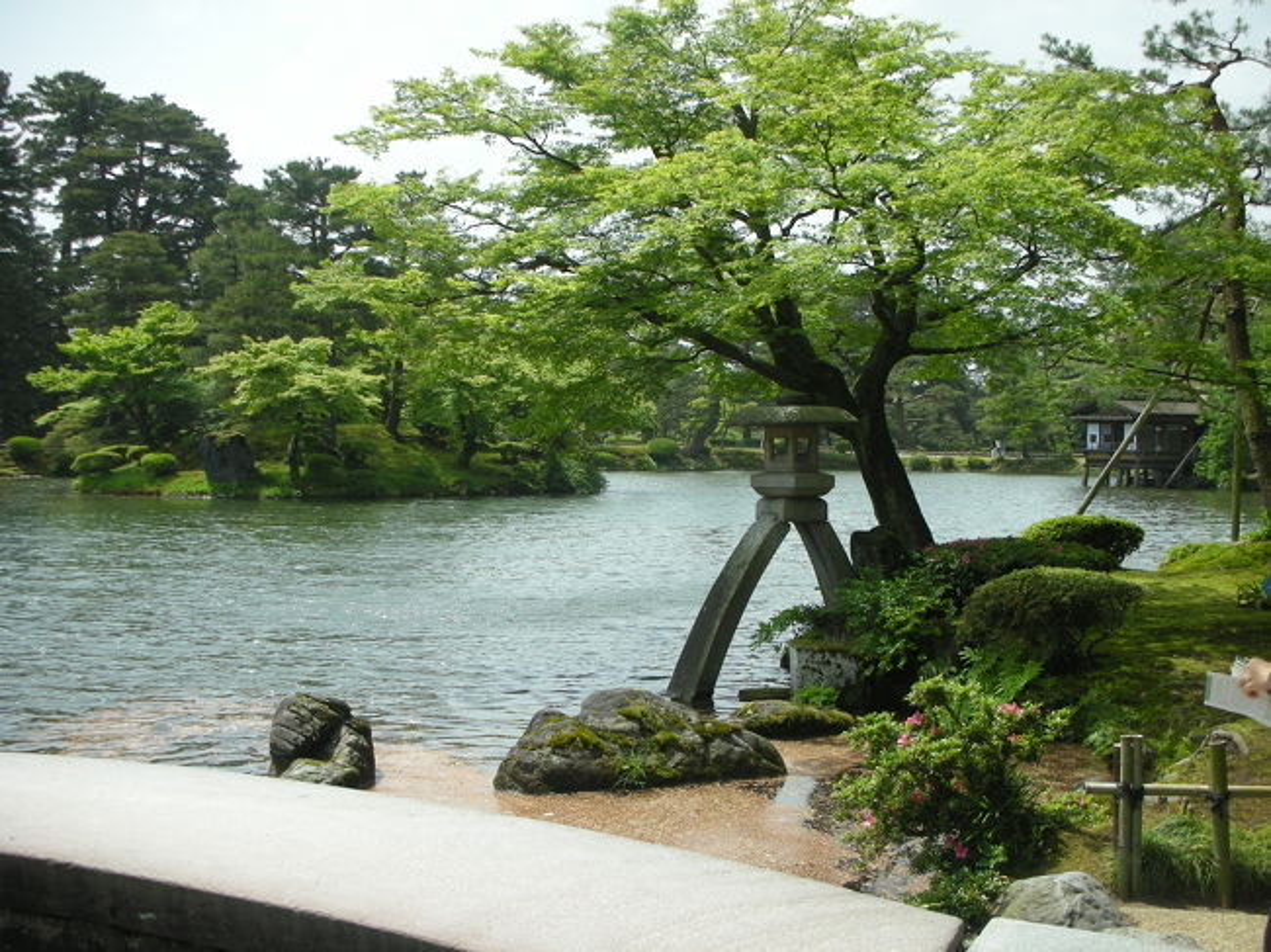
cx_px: 636
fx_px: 1688
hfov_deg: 41.3
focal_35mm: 46
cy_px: 476
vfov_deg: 31.5
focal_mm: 7.7
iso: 50
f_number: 3.2
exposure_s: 1/381
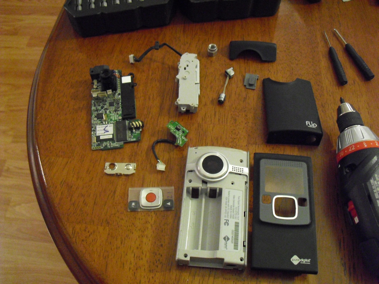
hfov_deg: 51.4
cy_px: 142
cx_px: 190
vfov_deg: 39.7
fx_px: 394
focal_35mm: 36
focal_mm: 6.3
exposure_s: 1/15
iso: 800
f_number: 3.1
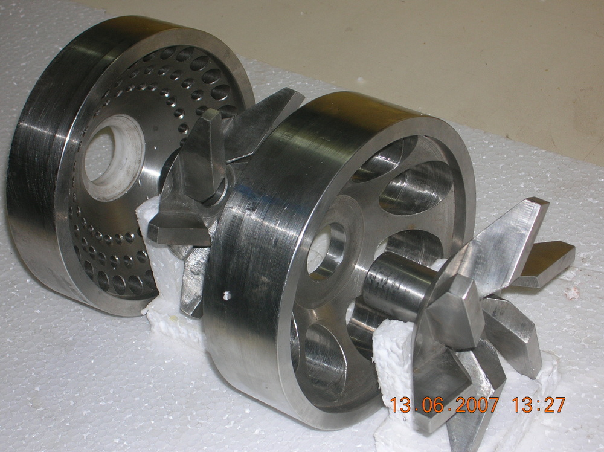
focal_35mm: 87
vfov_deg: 16.9
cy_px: 226
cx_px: 302
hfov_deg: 22.5
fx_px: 1517
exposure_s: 1/60.1
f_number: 4.4
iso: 50
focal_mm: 14.5
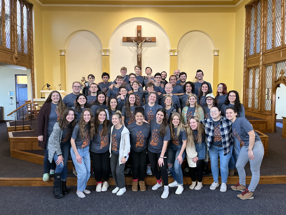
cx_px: 143
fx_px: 215
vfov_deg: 53.1
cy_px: 108
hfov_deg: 67.3
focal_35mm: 26
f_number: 1.6
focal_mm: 5.1
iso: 500
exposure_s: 1/40
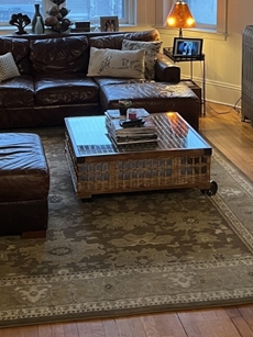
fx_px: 634
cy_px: 20
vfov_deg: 28.4
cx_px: 111
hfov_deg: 22.6
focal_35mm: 65
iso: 250
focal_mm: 5.7
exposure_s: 1/60
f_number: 1.5
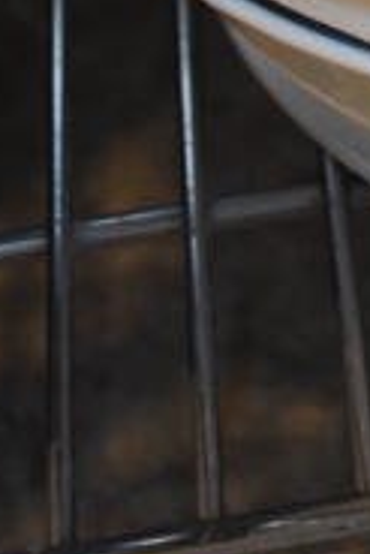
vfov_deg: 13.7
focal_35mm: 134
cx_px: 608
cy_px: -435
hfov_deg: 9.8
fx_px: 2062
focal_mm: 18
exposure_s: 1/60
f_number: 4
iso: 1100
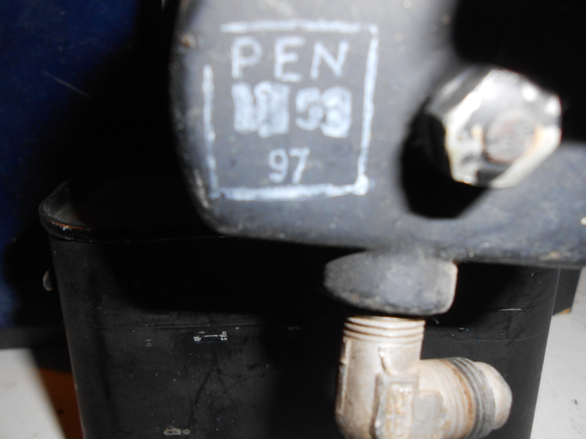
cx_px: 293
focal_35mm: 30
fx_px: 508
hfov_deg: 60.0
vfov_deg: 46.8
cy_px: 220
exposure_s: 1/25
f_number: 11.9
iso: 200
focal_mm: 5.3
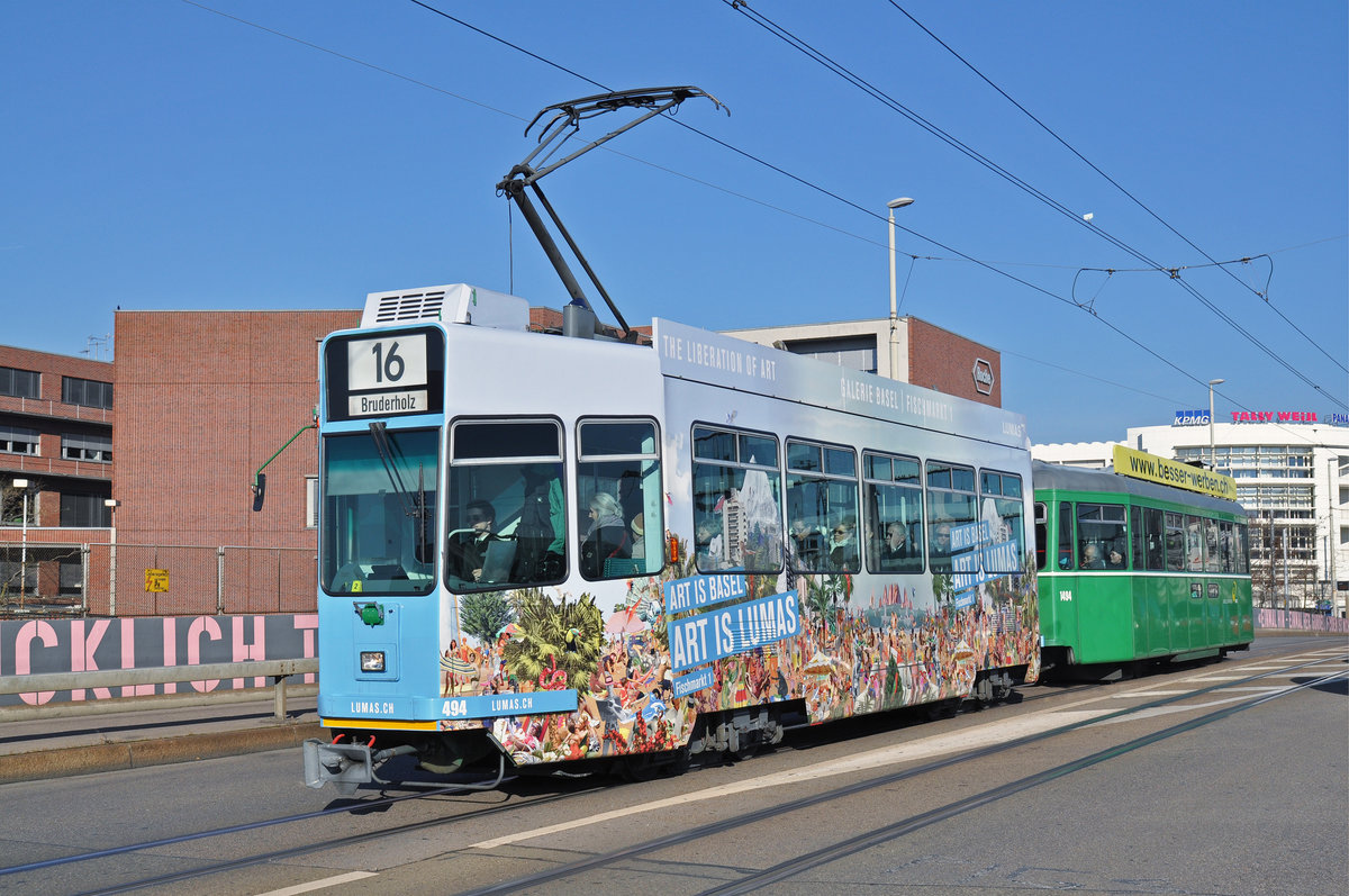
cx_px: 674
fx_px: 1684
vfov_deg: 29.8
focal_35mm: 45
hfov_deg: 43.7
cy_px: 448
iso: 250
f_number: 9
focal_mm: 30
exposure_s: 1/800
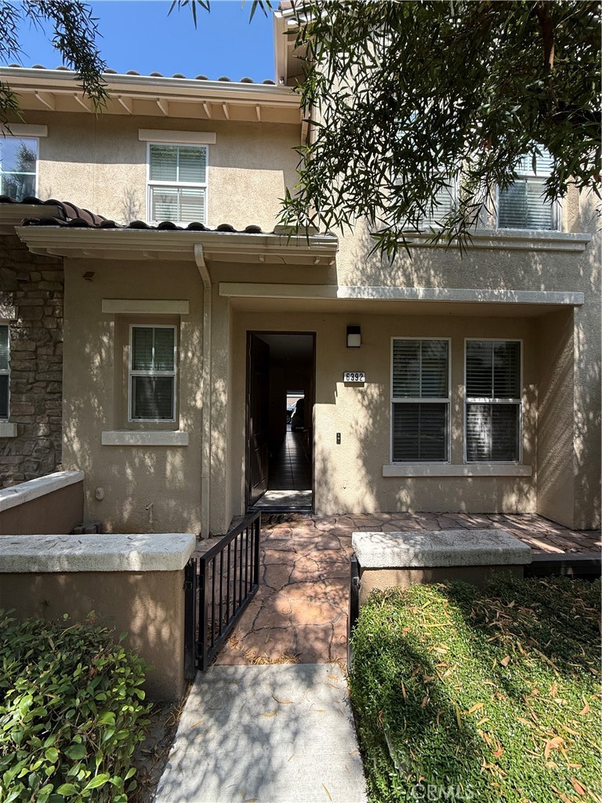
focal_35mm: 14
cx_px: 301
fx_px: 325
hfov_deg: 85.7
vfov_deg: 102.1
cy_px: 402
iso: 64
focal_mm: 2.22
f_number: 2.2
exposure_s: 1/540
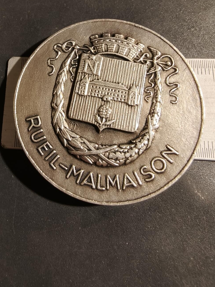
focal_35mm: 32
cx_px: 120
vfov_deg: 56.8
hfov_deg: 44.1
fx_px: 265
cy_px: 140
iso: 125
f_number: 2
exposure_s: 1/50
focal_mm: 2.32
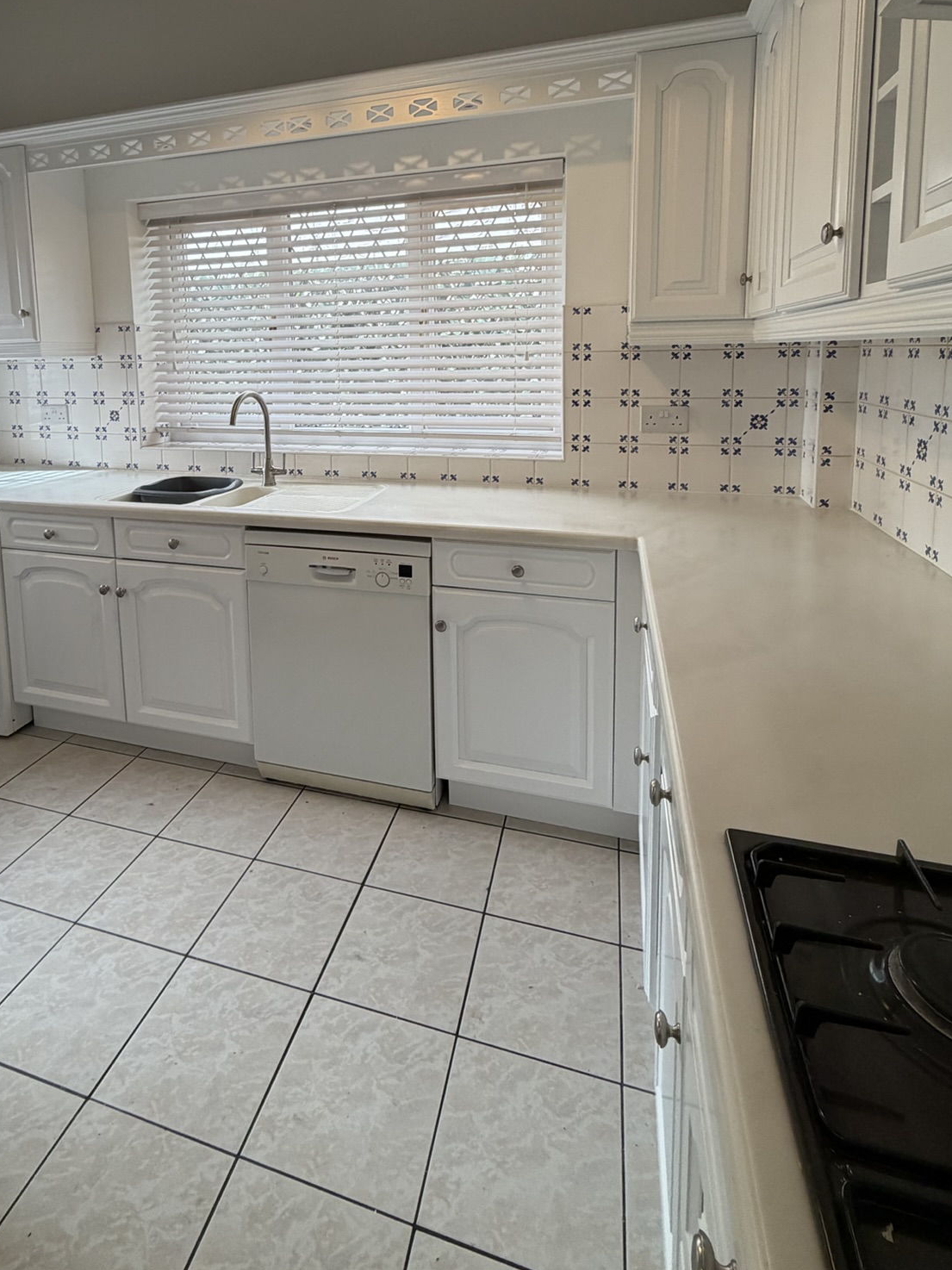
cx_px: 388
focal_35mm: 19
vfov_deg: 82.2
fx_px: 697
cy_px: 438
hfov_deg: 68.1
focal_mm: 2.22
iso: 160
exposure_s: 1/100
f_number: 2.2
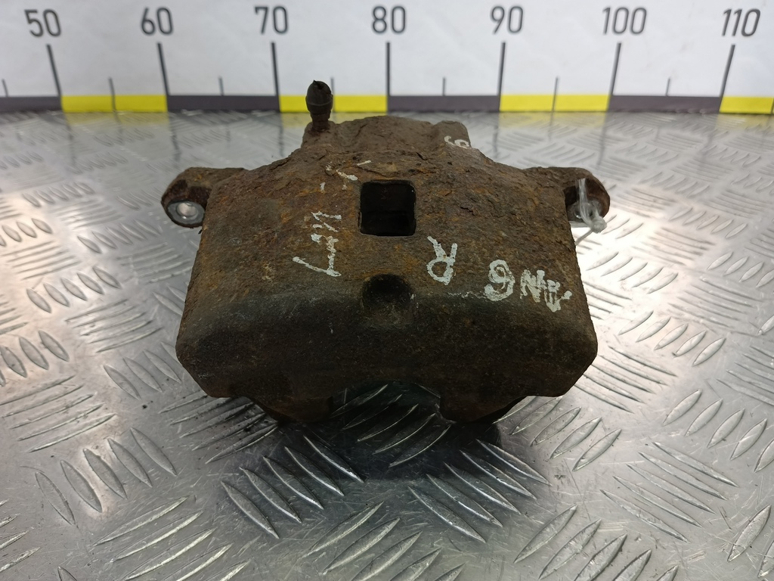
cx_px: 387
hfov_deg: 73.9
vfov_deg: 58.9
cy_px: 290
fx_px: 514
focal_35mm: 23
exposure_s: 1/100
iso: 125
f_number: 1.6
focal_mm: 4.11
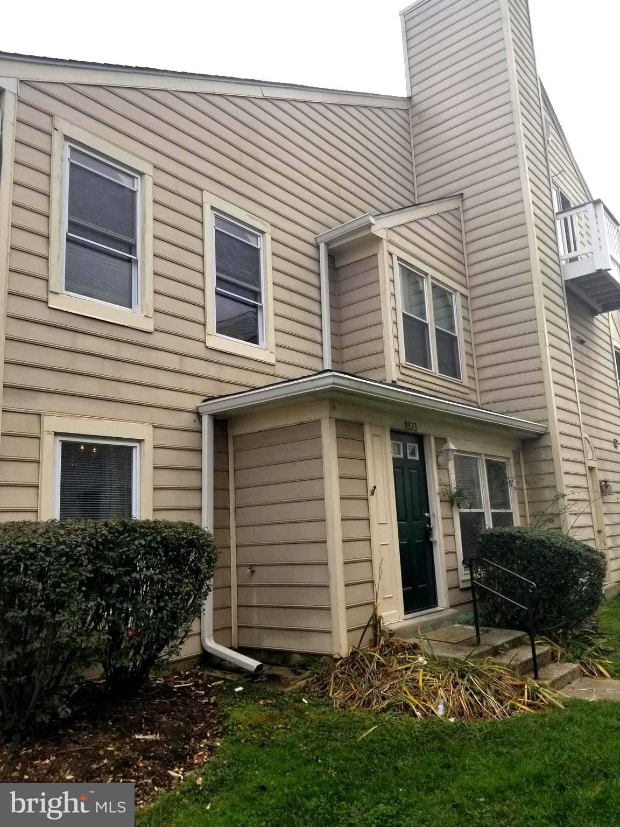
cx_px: 310
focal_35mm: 26
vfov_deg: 67.3
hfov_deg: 53.1
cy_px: 414
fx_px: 621
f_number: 1.7
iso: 50
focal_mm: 4.25
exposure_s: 1/2200
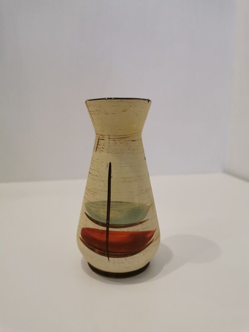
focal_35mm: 27
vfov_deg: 65.3
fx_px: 259
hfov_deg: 51.4
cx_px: 124
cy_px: 166
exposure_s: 1/100
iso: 125
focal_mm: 5.58
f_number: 1.8
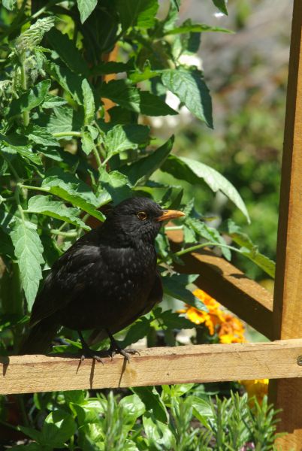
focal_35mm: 450
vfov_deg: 4.6
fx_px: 5643
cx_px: 151
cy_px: 226
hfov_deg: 3.1
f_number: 9.5
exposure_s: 1/250
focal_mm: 300
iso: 400
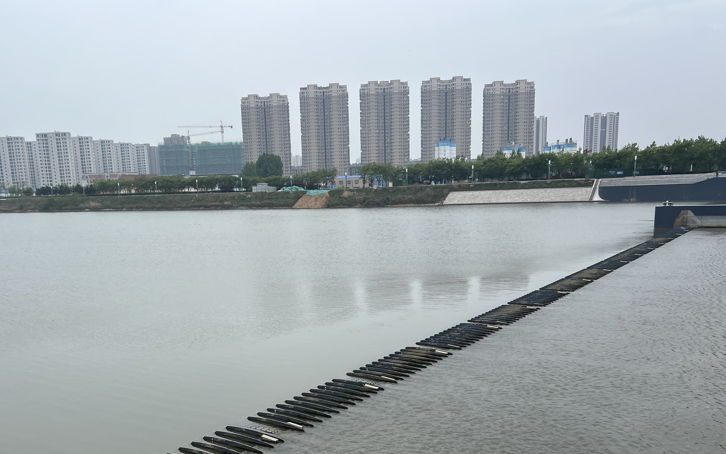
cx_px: 321
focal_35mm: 35
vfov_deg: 35.5
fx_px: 692
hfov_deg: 55.2
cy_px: 337
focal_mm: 5.7
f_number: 1.5
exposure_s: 1/3704
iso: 50
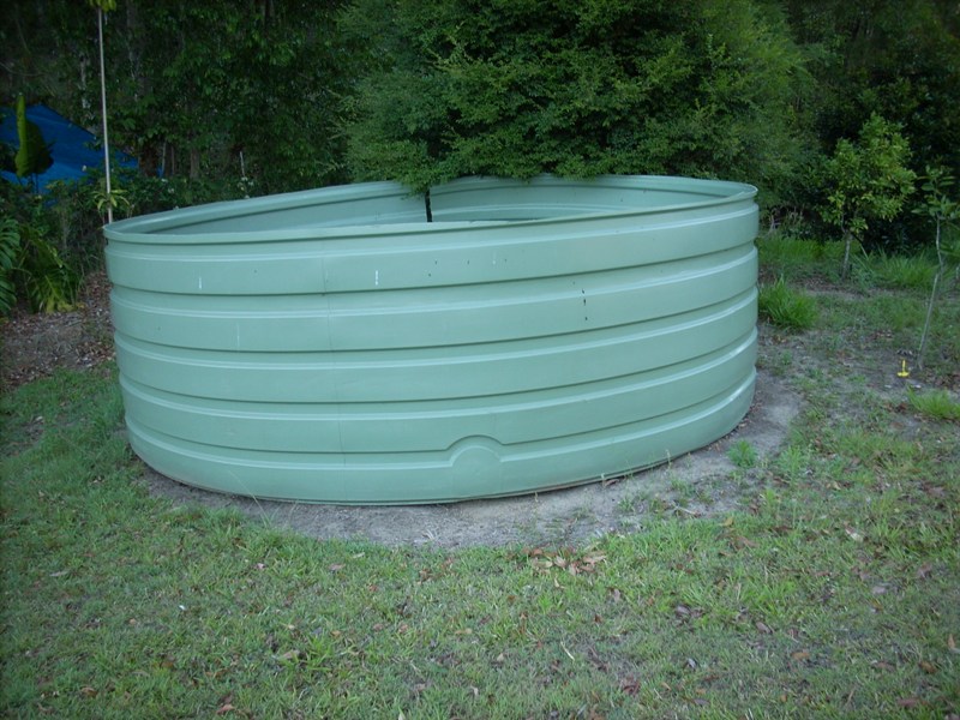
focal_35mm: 37
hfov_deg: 50.1
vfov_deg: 38.7
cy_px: 360
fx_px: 1026
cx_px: 480
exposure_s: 1/34.1
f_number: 2.8
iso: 64
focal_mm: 6.2
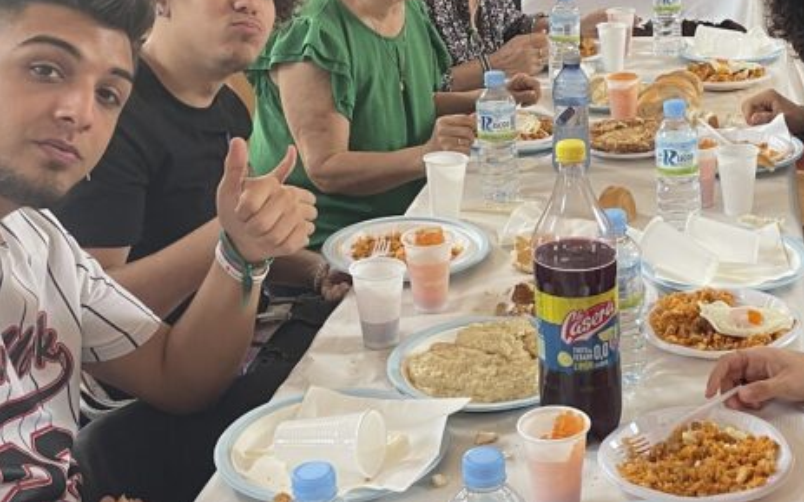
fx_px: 1336
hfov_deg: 33.0
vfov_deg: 21.3
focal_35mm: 61
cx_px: 580
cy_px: 222
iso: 125
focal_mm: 4.2
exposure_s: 1/94
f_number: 1.6
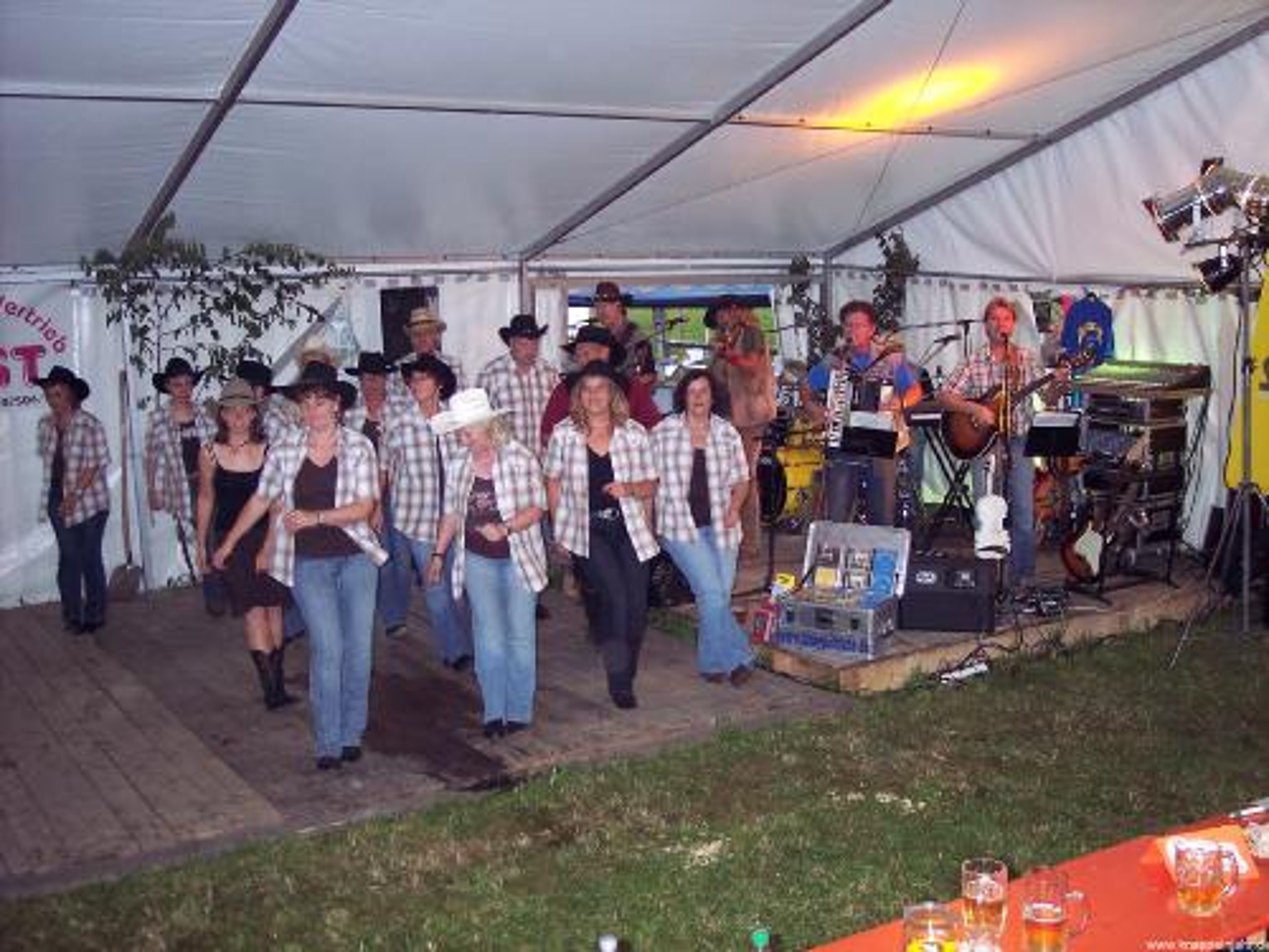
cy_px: 476
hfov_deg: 47.9
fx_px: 1430
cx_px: 634
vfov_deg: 36.8
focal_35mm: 39
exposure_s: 1/60
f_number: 2.8
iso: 140
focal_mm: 8
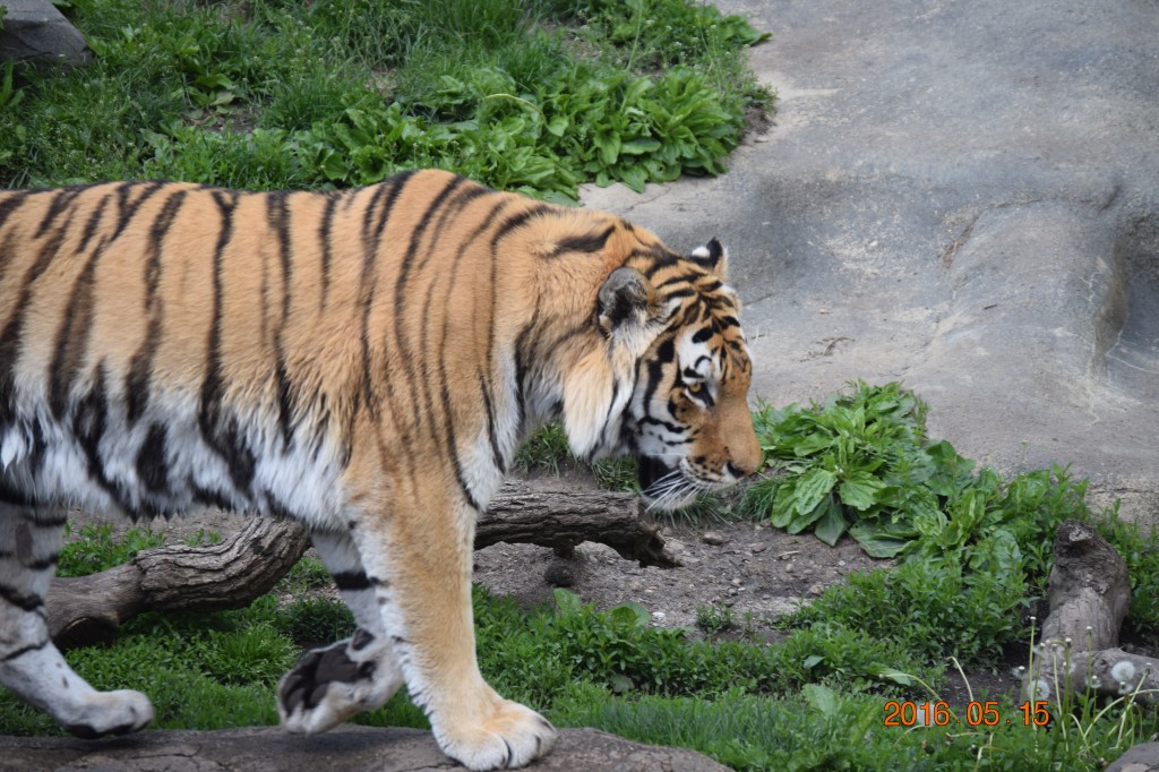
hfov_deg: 11.4
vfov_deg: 7.6
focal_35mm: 180
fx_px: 5793
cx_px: 580
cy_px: 386
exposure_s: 1/400
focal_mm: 120
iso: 400
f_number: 5
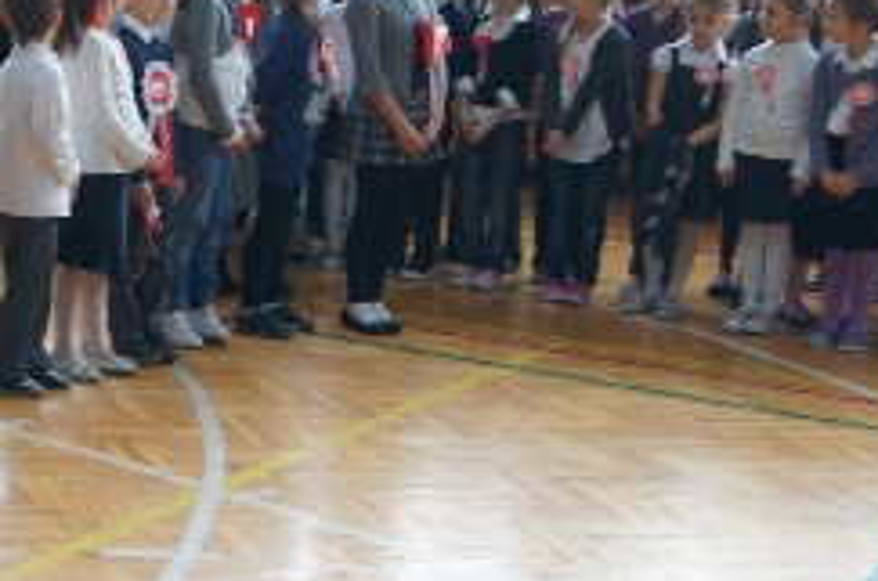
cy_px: 215
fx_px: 2166
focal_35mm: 89
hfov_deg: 22.0
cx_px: -14
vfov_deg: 15.3
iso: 200
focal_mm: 24
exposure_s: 1/50
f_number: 5.6
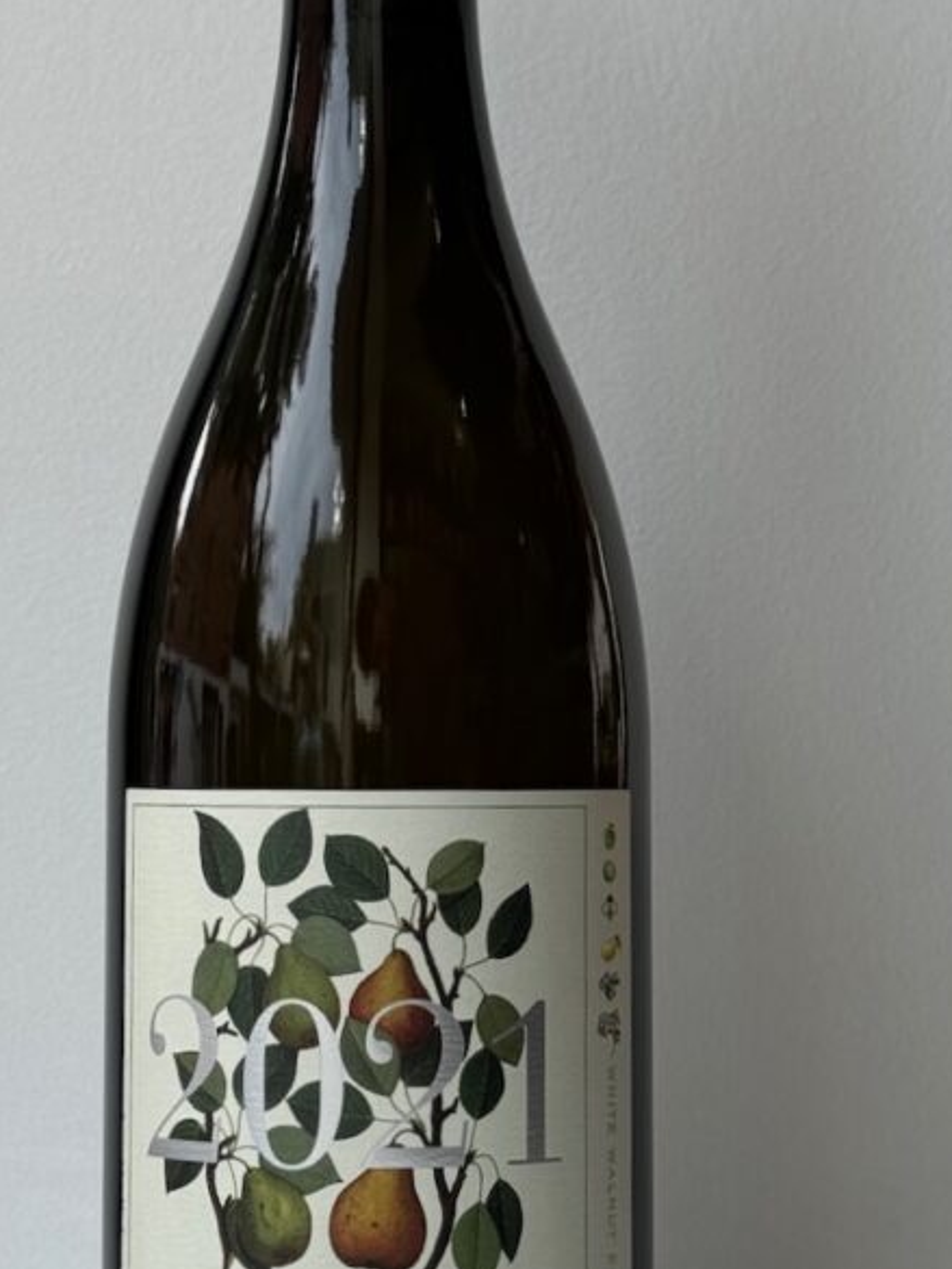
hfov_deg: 18.0
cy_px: 477
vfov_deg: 23.8
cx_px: 373
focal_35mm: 82
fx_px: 3006
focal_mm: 6.86
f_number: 1.78
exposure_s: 1/402
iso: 64
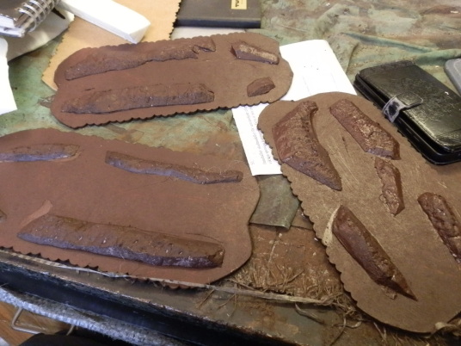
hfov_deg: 63.4
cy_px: 173
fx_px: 373
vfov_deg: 49.7
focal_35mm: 28
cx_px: 230
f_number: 3.1
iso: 400
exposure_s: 1/20
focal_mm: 5
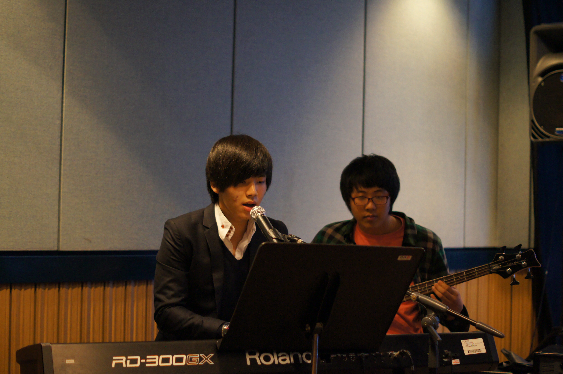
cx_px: 282
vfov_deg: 18.1
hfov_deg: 27.0
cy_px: 187
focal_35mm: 75
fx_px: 1172
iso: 1250
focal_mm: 50
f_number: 2
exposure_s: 1/100
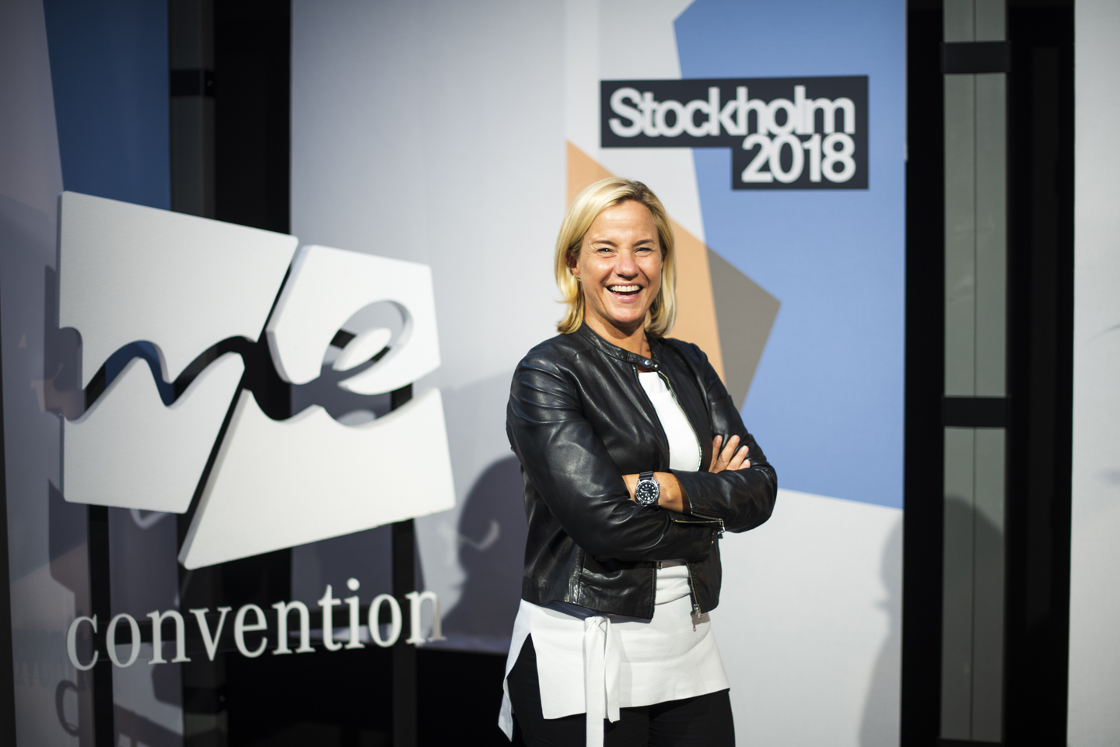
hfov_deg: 39.6
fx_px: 1555
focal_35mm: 50
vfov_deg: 27.0
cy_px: 374
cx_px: 560
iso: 400
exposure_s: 1/400
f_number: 1.4
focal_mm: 50
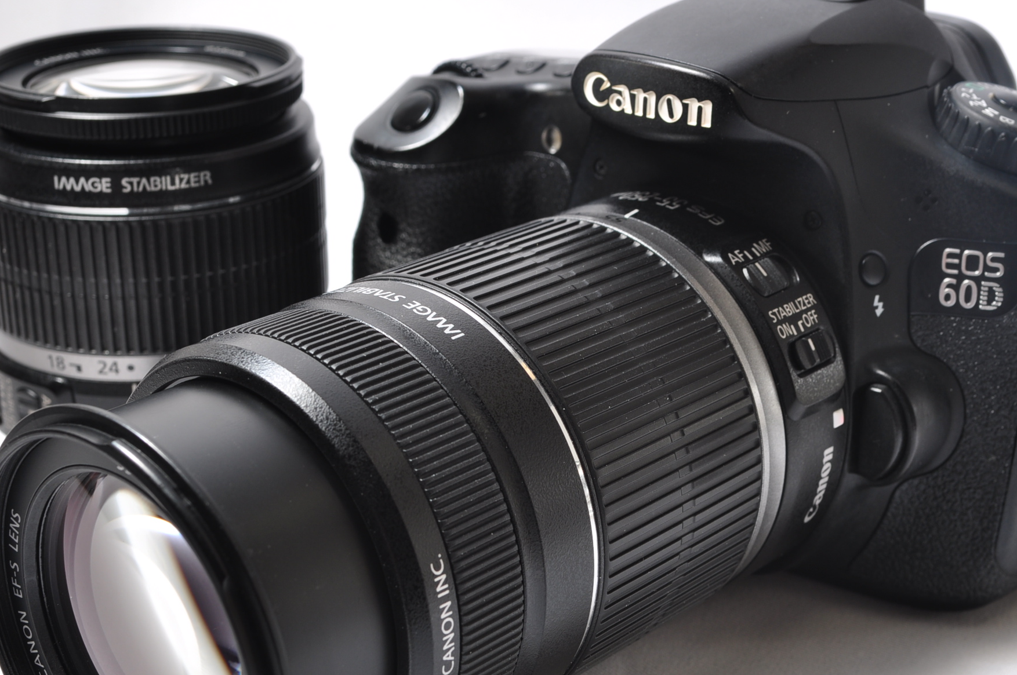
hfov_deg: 30.5
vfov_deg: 20.6
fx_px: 1862
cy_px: 374
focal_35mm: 66
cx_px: 512
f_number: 10
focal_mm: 36
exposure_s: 1/125
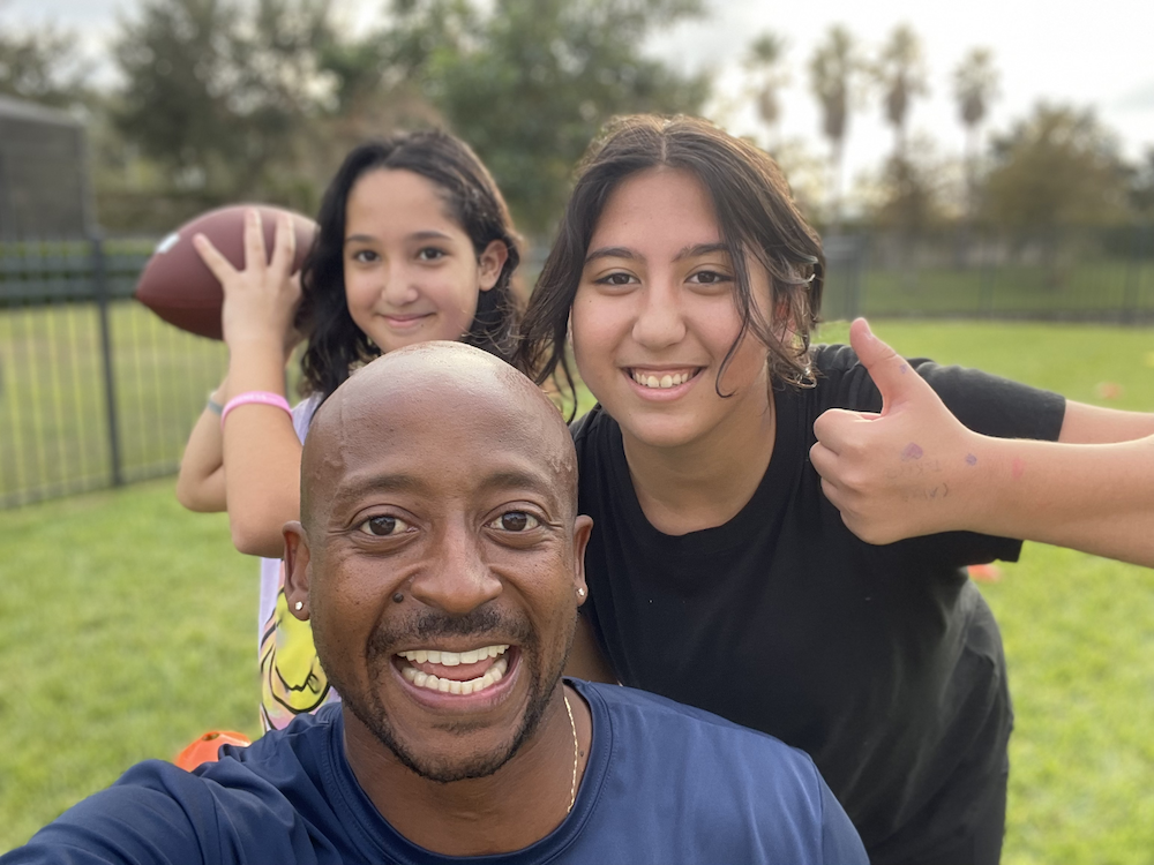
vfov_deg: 46.8
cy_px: 432
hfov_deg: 60.0
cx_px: 577
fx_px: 1000
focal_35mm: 30
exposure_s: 1/121
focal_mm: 2.71
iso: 50
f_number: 2.2
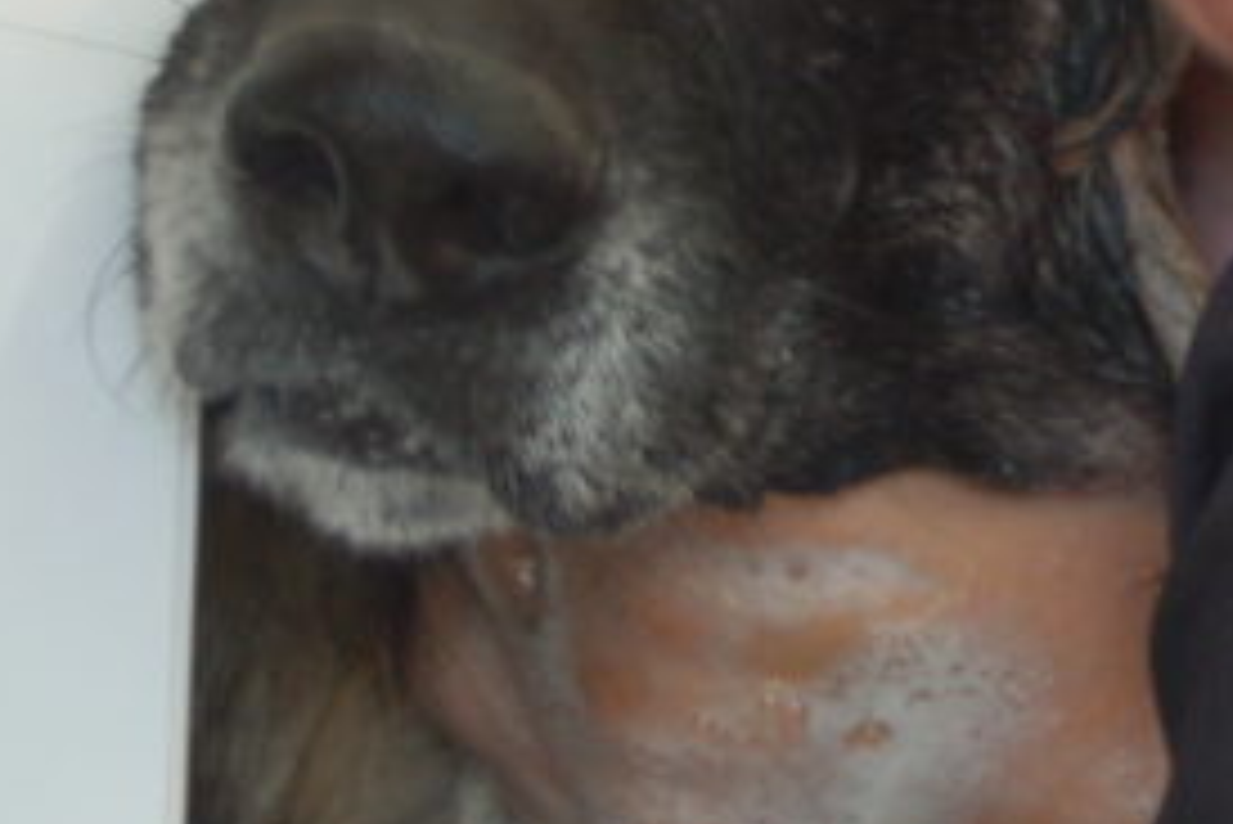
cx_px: 1773
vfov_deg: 4.7
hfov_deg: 7.0
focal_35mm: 291
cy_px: -209
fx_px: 9972
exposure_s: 1/80
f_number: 4.8
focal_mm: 52
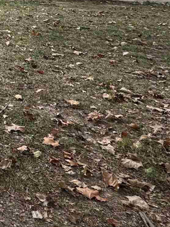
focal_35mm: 58
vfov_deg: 29.2
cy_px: -38
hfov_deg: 18.3
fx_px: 380
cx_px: -157
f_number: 2.2
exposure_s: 1/164
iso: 40
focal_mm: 2.22
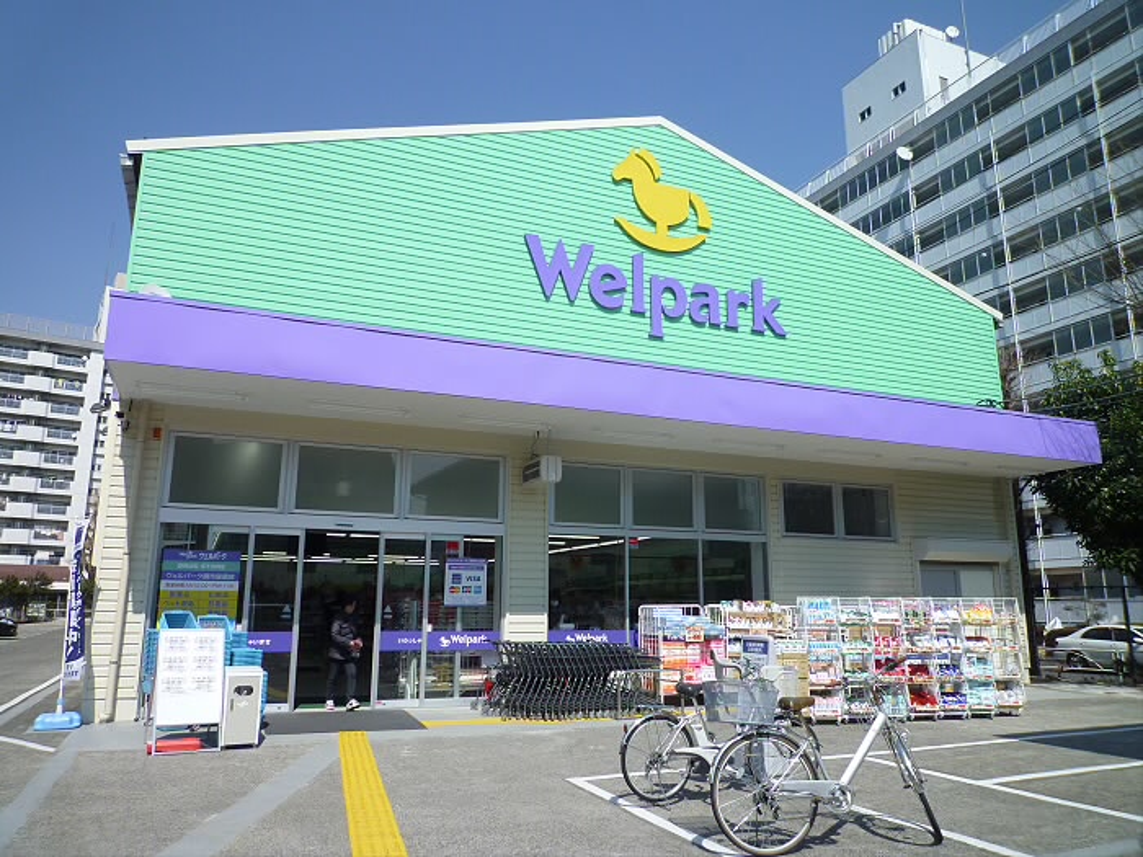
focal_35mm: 25
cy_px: 428
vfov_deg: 54.9
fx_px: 825
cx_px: 572
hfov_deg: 69.4
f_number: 4.5
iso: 80
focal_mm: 4.4
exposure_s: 1/800
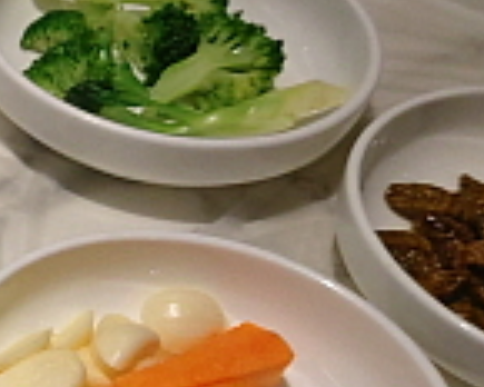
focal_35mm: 108
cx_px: -411
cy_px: 330
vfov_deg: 14.2
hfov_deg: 15.2
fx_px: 1547
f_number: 2
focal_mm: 4.58
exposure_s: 1/120
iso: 80
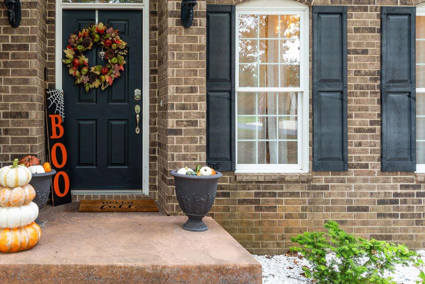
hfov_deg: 54.5
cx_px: 102
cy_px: 103
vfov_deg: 39.8
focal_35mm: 33
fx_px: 388
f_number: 9
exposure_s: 1/13
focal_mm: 13.7
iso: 200
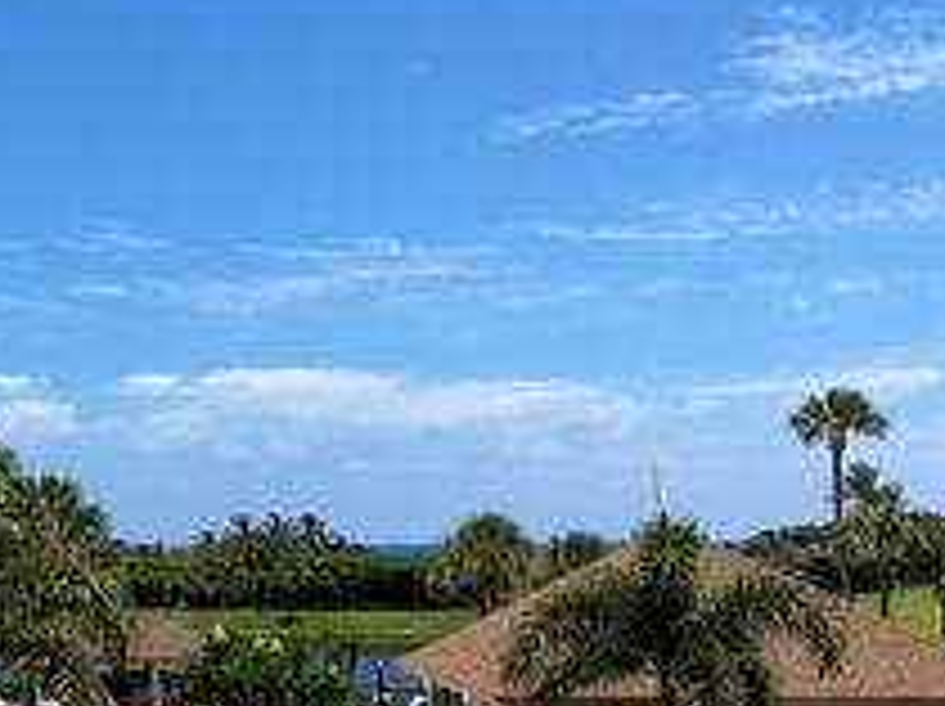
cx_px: -126
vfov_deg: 23.4
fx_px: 1691
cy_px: 497
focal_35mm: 62
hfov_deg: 28.1
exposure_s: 1/3497
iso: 32
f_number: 1.8
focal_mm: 4.25
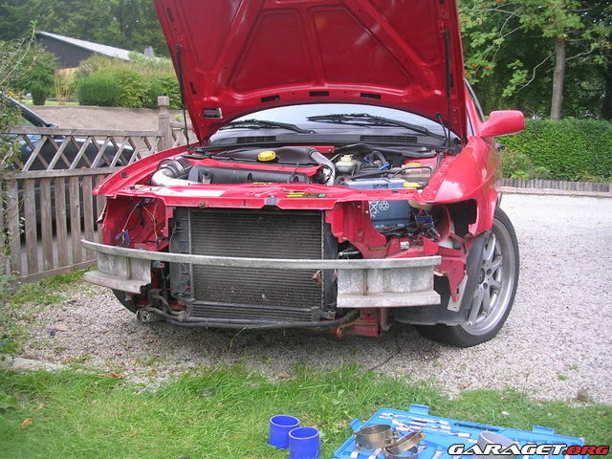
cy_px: 230
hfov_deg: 49.0
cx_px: 306
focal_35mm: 38
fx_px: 672
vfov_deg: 37.7
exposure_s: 1/98.4
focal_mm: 5.8
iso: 50
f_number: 2.8
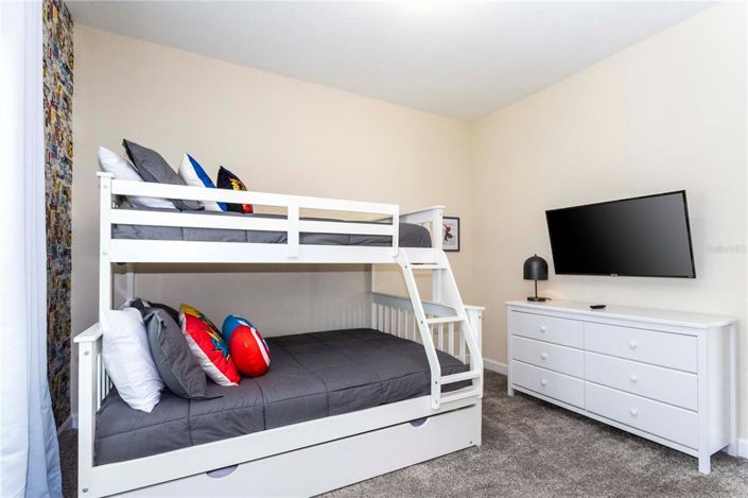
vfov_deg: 70.4
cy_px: 249
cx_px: 374
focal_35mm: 17
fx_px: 353
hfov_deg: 93.3
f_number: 16
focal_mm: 17
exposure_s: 1/30
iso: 1250
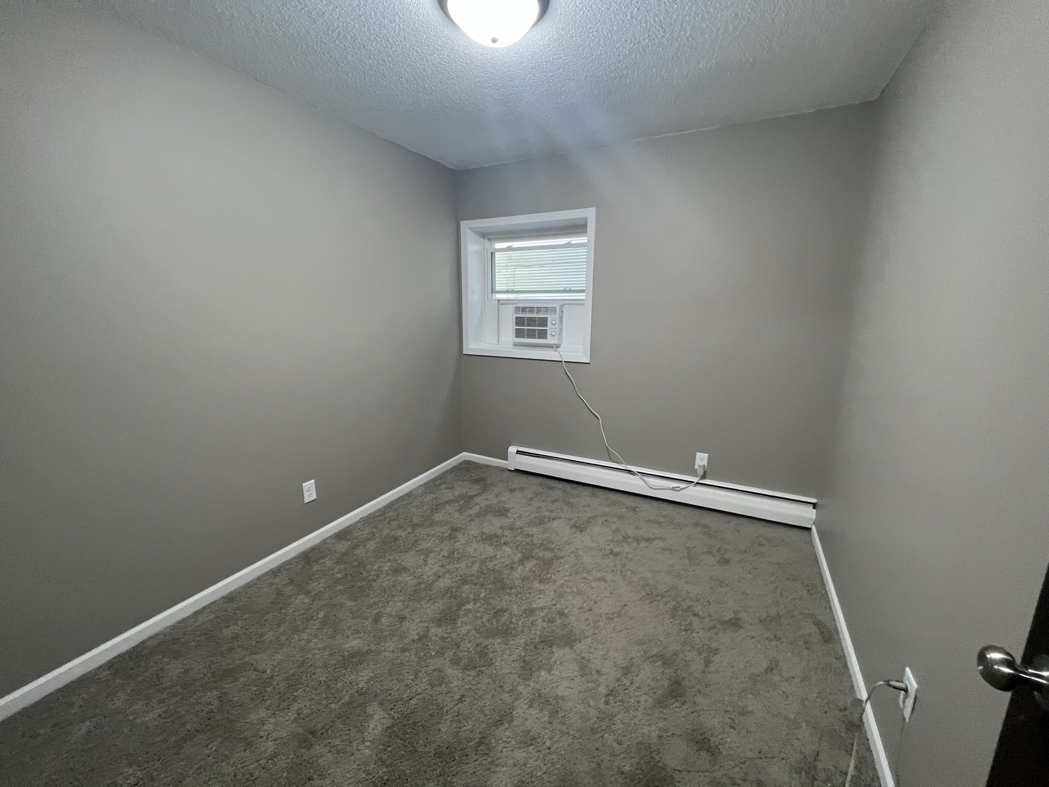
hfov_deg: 106.2
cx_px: 524
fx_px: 394
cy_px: 394
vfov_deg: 89.9
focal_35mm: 13
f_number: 1.8
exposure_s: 1/60
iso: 320
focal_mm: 1.57
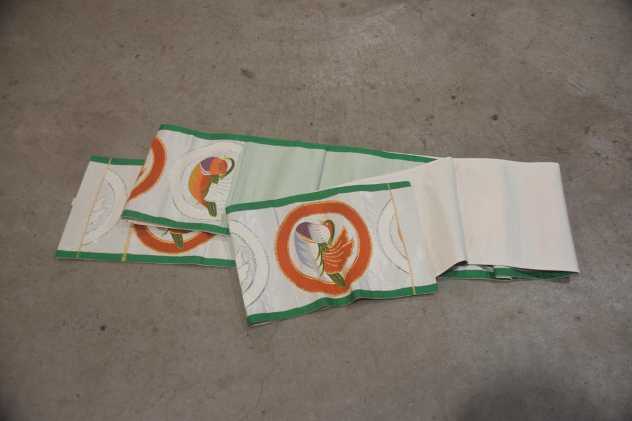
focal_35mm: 33
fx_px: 579
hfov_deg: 57.2
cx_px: 316
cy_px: 210
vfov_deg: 40.0
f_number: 4
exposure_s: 1/60
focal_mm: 22
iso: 400
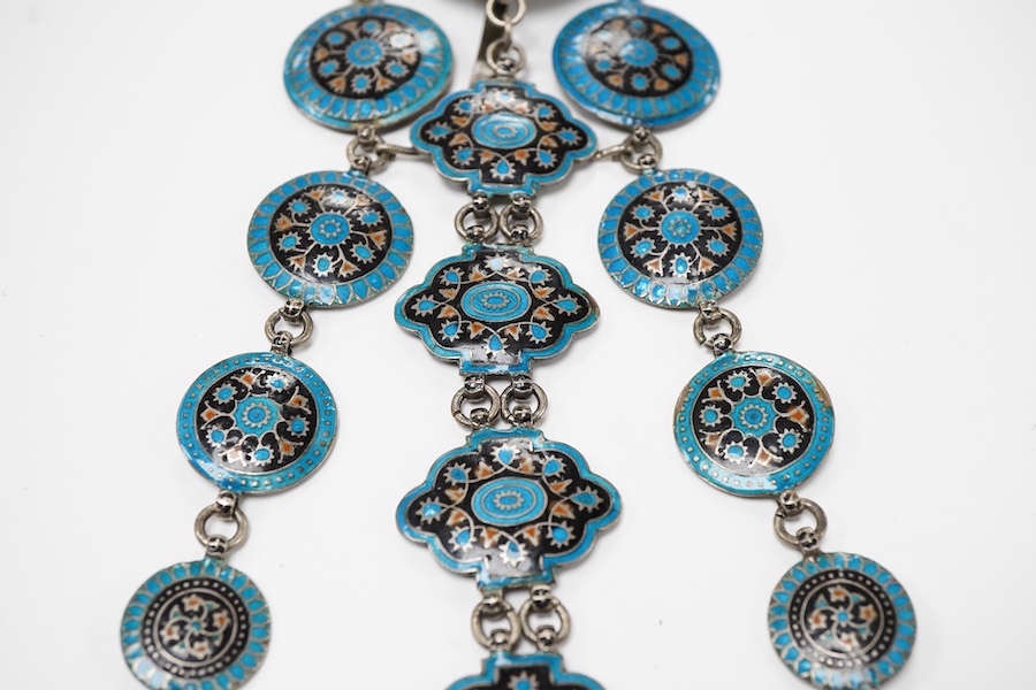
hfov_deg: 43.6
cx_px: 518
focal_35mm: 45
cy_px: 345
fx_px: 1295
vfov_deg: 29.9
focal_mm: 30
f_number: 9
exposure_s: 1/125
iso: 1250
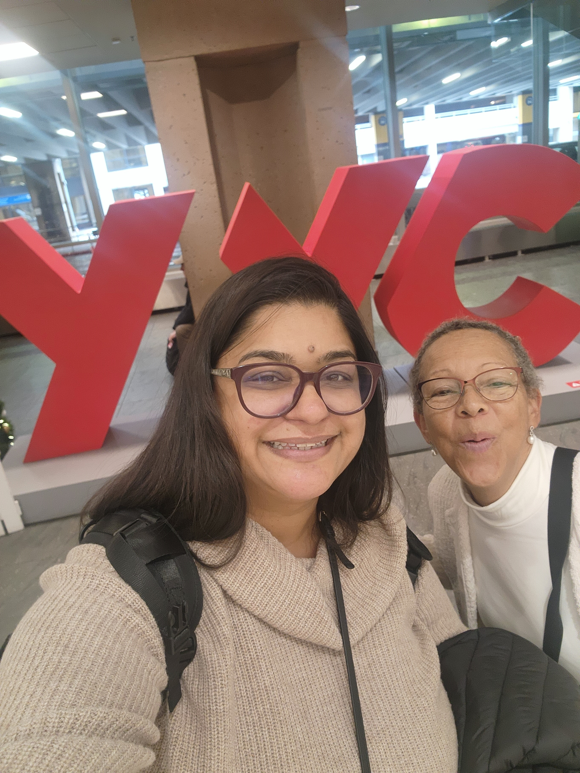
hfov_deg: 54.9
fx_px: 559
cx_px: 290
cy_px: 386
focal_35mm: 25
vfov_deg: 69.4
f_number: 2.2
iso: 400
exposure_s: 1/60.2
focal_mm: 3.8
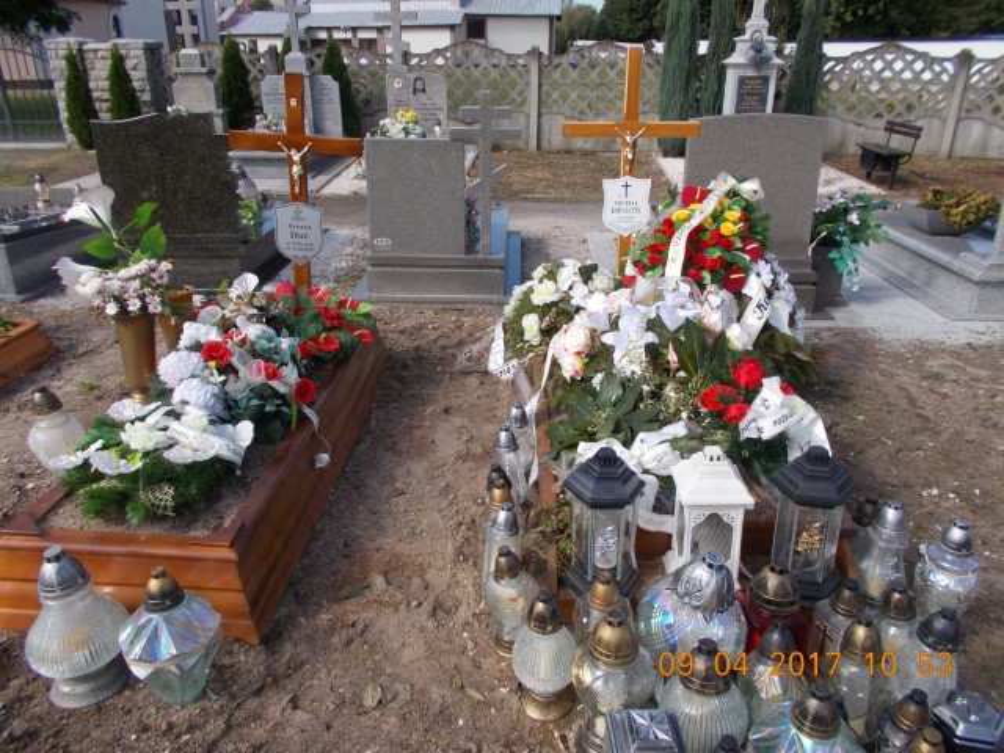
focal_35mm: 26
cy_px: 376
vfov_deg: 53.1
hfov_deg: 67.3
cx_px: 502
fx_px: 754
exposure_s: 1/800
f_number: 3.2
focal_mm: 4.6
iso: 80
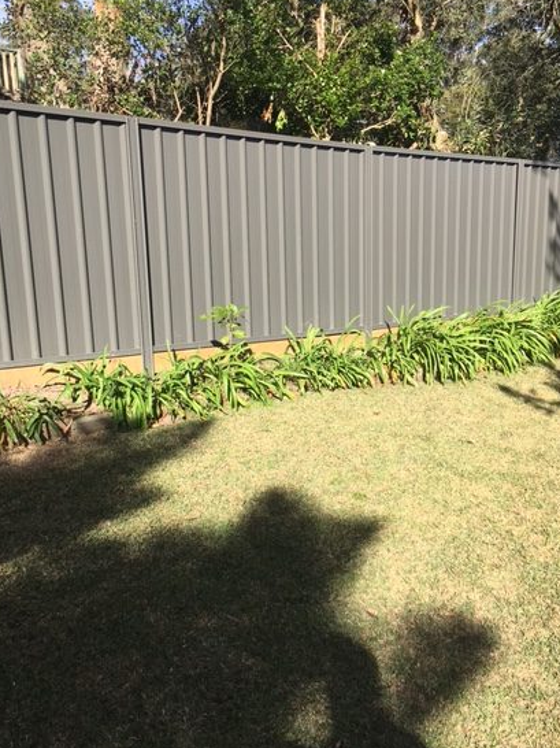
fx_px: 734
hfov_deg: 41.8
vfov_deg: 53.9
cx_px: 272
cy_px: 338
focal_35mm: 34
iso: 25
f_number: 2.2
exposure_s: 1/1040
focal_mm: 4.15
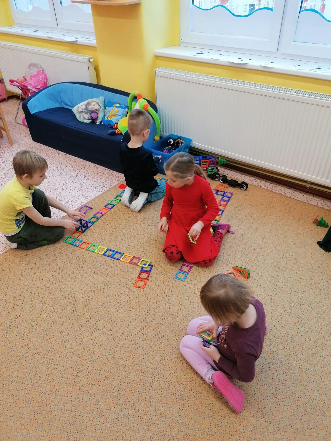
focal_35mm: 27
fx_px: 344
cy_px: 220
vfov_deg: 65.3
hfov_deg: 51.4
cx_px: 166
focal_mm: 4.75
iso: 200
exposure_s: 1/100
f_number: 1.8
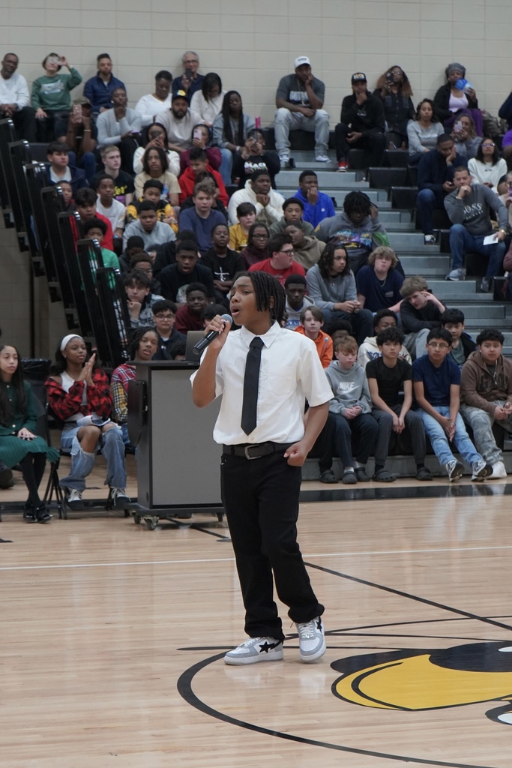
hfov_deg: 19.5
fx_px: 1493
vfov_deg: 28.8
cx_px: 256
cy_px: 384
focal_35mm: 70
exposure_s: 1/160
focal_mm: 70
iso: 3200
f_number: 5.6
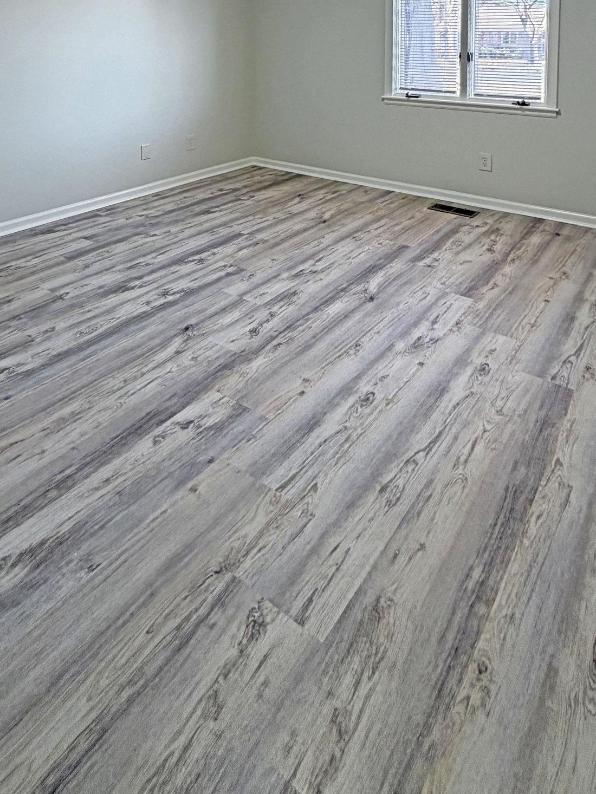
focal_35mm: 22
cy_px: 216
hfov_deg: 61.1
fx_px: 505
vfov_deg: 72.0
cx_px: 313
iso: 200
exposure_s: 1/120
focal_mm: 2.22
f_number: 2.2
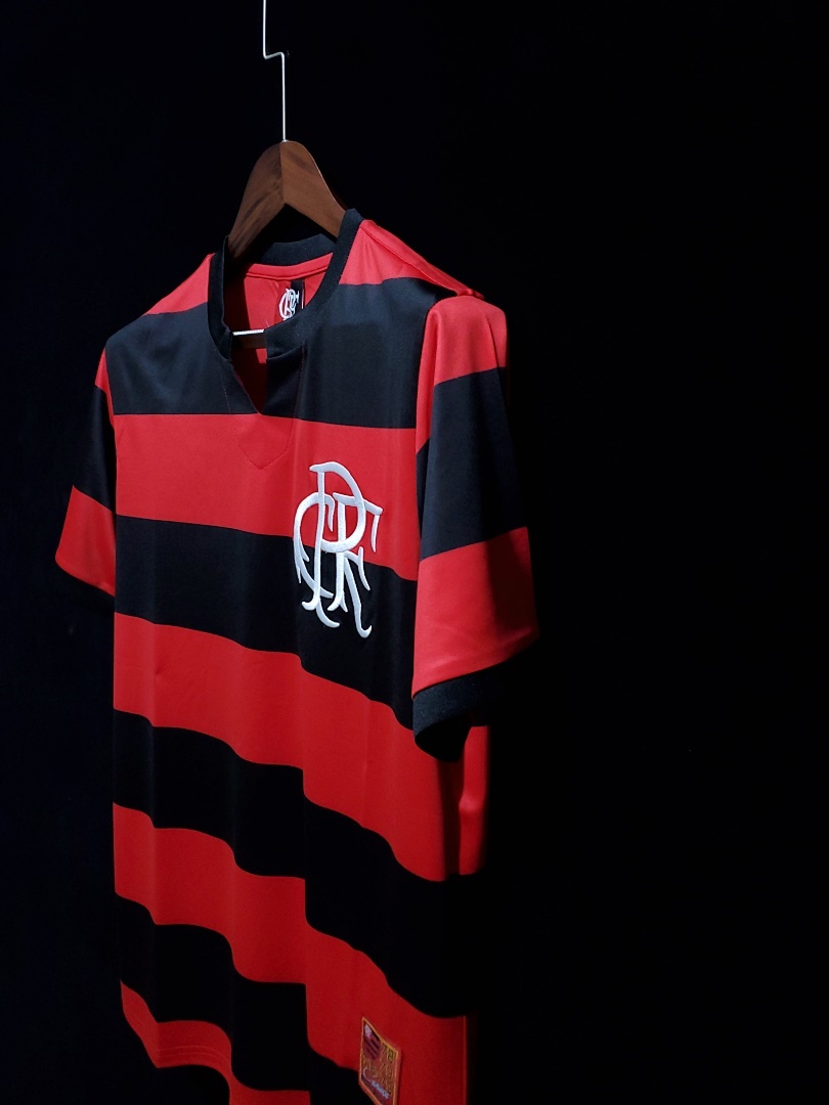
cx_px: 414
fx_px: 830
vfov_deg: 67.3
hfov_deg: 53.1
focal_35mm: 26
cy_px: 552
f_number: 1.5
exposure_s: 1/30
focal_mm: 4.3
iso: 200
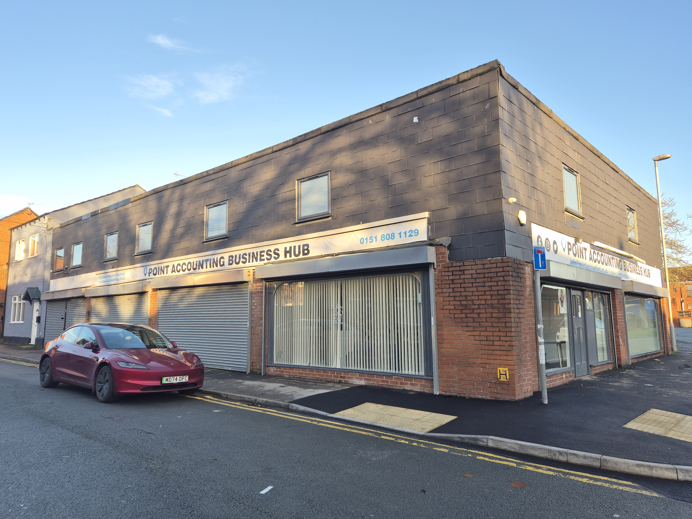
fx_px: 480
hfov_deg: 71.6
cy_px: 253
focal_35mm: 24
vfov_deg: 56.8
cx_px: 337
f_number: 1.8
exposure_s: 1/225
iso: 25
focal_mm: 5.4
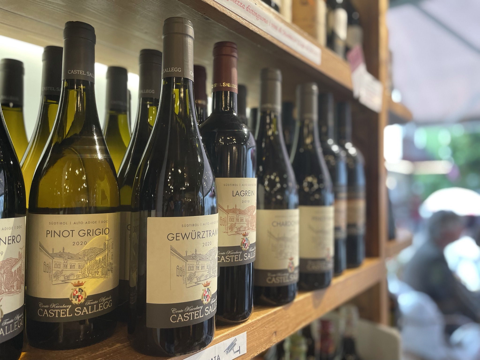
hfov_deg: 67.3
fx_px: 361
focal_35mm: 26
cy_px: 180
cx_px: 240
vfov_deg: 53.1
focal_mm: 4.2
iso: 125
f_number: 1.6
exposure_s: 1/50
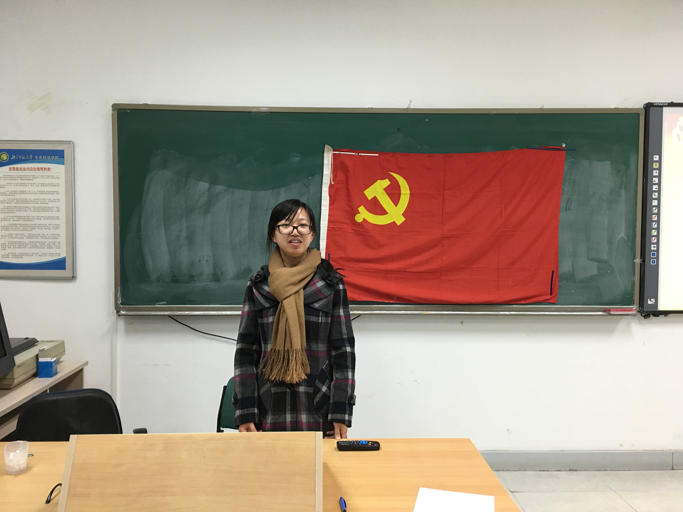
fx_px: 572
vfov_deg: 48.2
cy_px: 256
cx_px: 342
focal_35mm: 29
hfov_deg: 61.7
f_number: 2.2
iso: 50
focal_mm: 4.15
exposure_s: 1/17
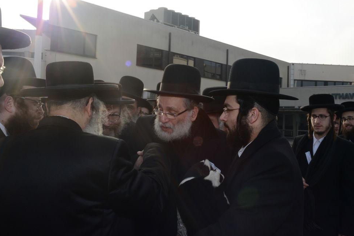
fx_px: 364
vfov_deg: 35.9
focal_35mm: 37
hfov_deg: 51.9
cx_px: 174
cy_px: 115
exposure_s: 1/200
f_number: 20
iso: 640
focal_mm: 35
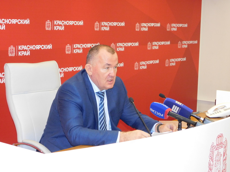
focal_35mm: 71
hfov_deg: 27.4
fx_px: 472
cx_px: 115
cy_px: 86
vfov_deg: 20.7
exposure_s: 1/30
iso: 560
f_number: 4.3
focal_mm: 12.6
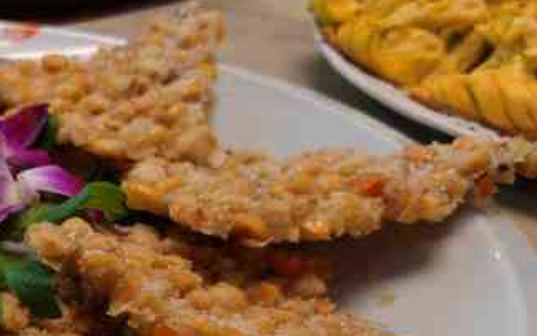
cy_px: 285
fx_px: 908
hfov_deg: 30.5
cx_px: -8
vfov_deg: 20.6
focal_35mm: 62
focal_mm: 5.56
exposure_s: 1/135
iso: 50
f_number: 1.6
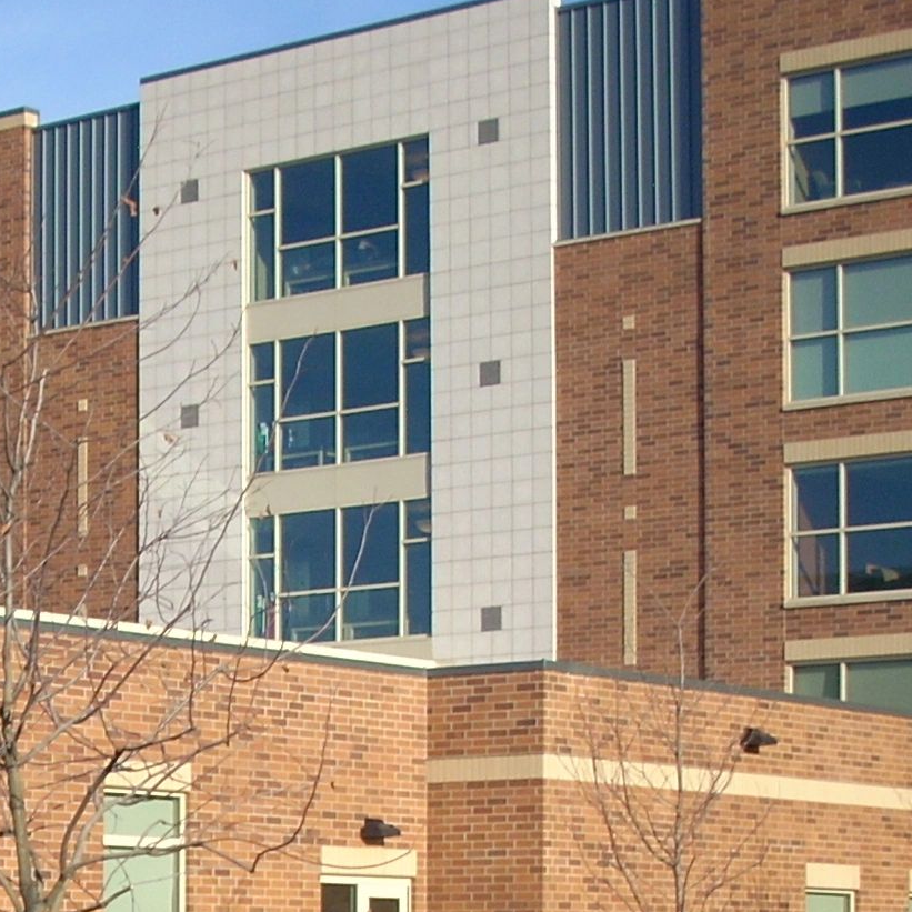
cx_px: 6
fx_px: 3040
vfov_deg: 16.7
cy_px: 898
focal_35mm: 102
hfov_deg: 16.7
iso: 64
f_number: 5.6
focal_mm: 6.2
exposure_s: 1/220
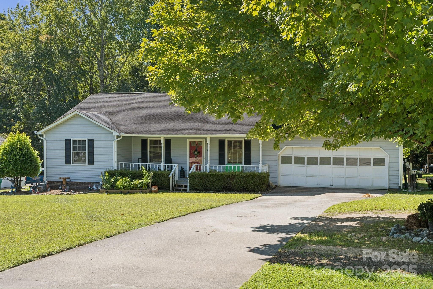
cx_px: 216
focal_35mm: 43
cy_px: 144
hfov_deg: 45.4
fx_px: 517
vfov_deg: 31.2
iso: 100
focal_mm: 43
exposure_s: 1/200
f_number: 5
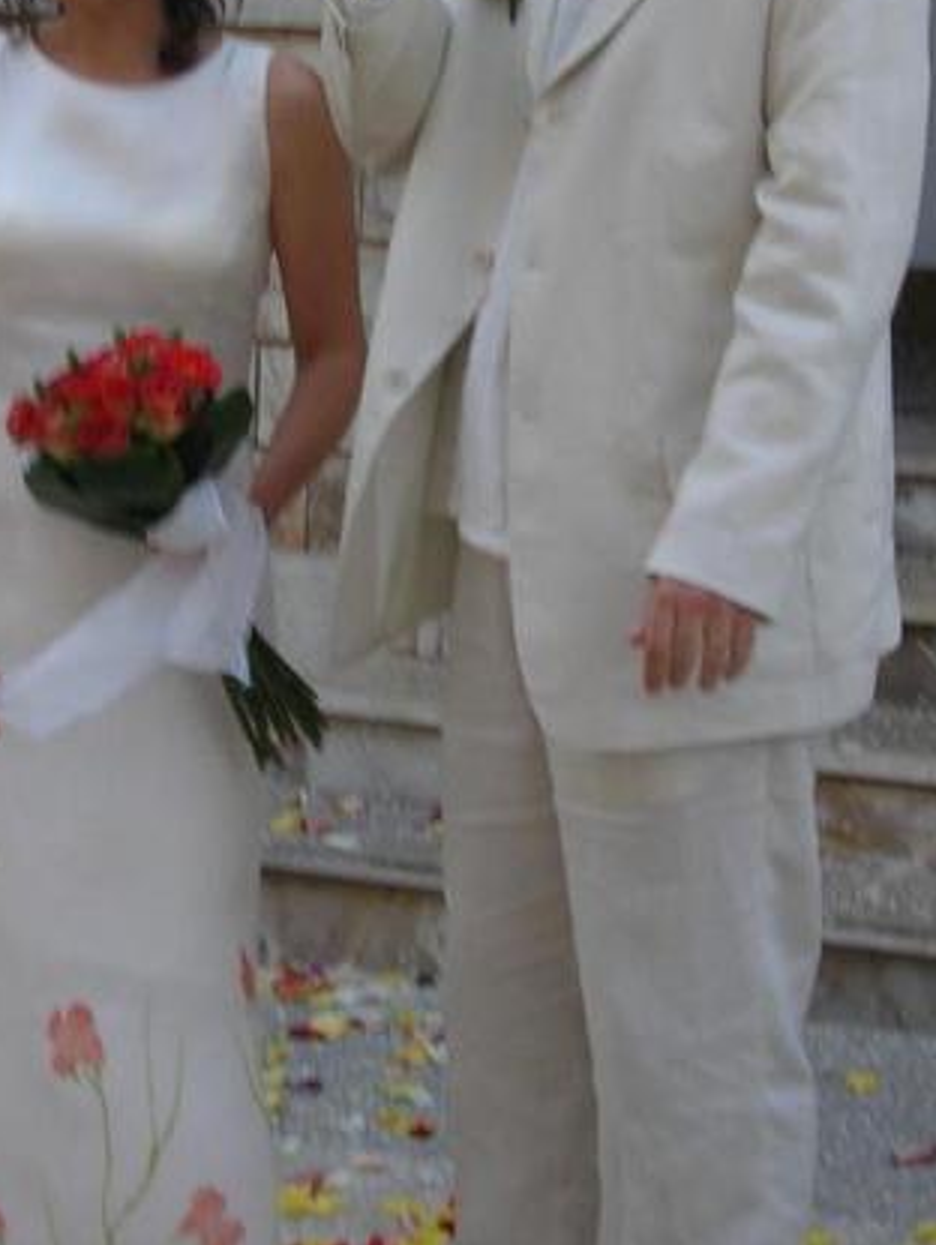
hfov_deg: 9.5
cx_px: 465
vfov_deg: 12.6
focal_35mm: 156
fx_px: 5616
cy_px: 375
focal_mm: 14.1
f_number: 4.7
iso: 123
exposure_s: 1/30
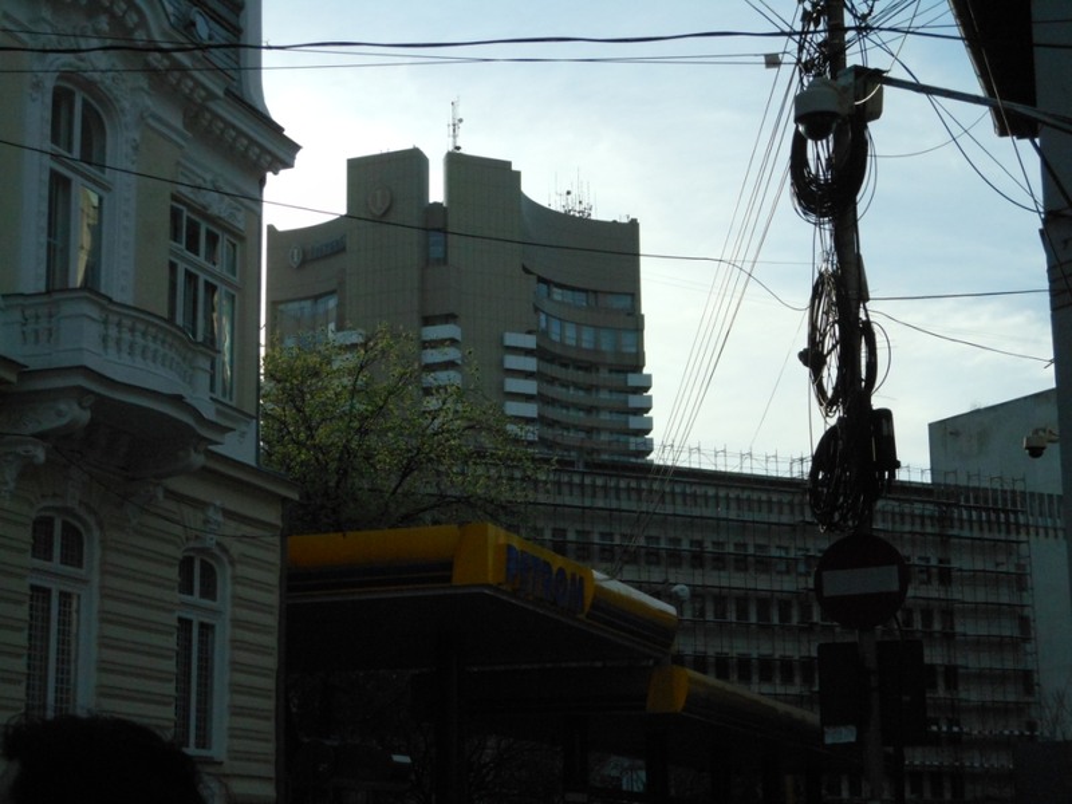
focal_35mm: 66
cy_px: 402
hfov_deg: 29.4
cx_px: 536
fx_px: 2044
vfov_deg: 22.3
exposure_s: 1/400
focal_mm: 11.7
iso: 400
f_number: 13.6
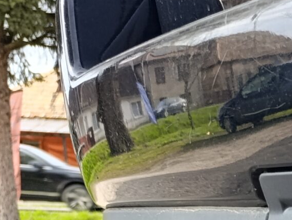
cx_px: 581
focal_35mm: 103
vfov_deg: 12.6
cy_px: 444
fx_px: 870
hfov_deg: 15.4
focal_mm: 6.14
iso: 64
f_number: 1.6
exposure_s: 1/100
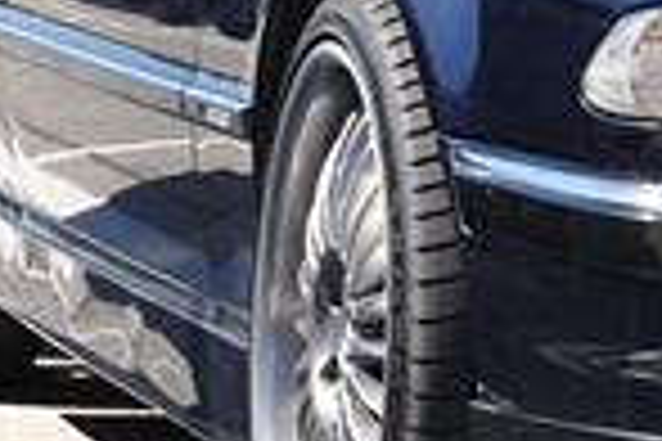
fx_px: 5700
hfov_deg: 6.6
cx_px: 707
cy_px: 16
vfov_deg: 4.4
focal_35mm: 310
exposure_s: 1/320
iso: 200
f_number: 9
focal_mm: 38
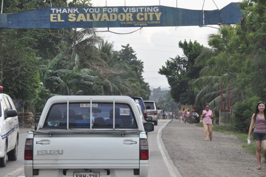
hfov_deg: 13.1
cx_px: 133
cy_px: 88
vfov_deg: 8.7
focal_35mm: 158
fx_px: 1162
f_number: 10
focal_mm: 105
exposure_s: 1/200
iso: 3200
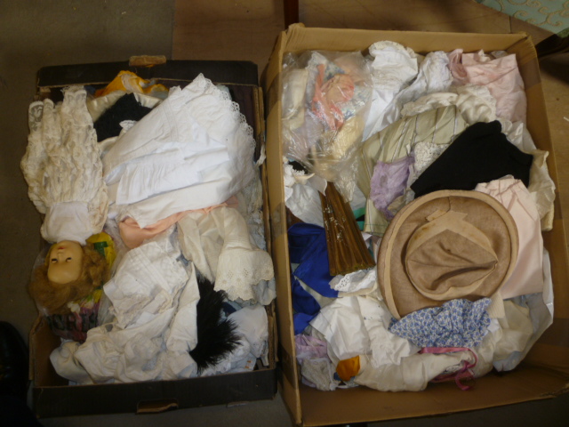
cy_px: 214
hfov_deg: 61.7
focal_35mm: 29
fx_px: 477
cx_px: 284
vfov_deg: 48.2
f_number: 3.3
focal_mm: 5.2
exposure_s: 1/30
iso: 100
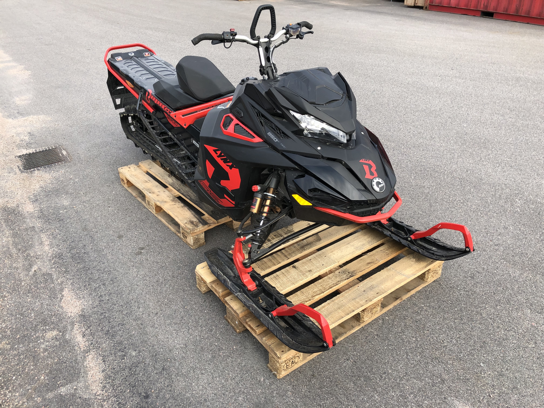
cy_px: 204
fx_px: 440
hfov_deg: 63.4
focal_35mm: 28
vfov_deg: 49.7
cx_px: 272
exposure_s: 1/414
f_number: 1.8
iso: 20
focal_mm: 4
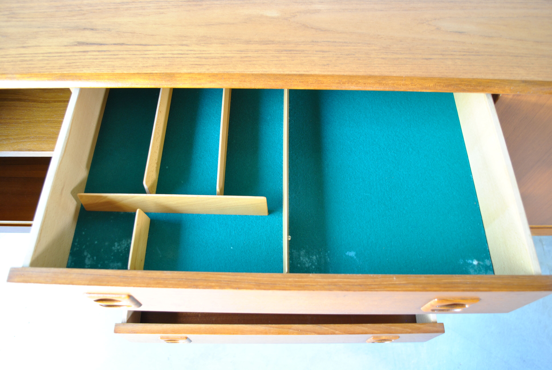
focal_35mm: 27
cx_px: 276
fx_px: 414
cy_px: 185
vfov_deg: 48.0
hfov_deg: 67.3
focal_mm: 18
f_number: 4
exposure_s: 1/10
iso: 200
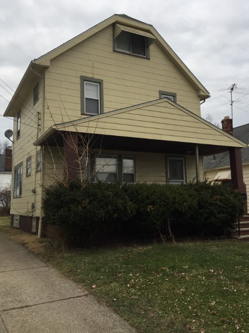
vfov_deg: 55.3
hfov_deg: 42.9
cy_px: 159
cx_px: 136
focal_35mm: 33
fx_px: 317
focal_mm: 4.15
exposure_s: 1/220
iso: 32
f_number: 2.2
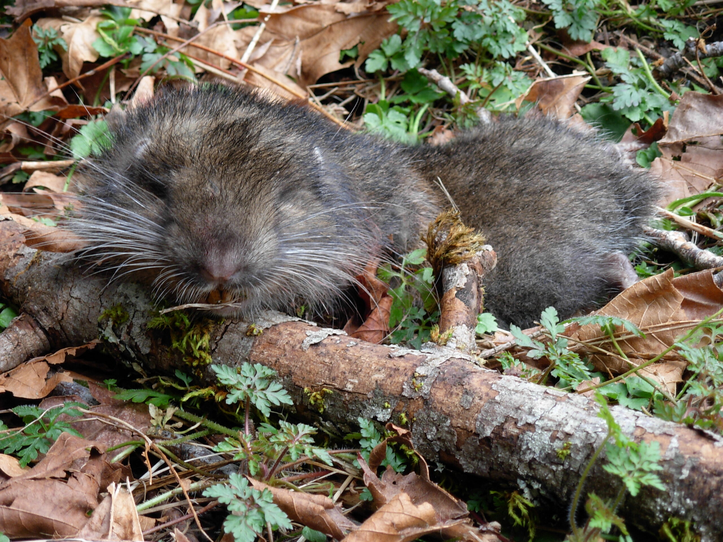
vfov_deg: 12.1
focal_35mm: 122
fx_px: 2548
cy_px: 271
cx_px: 362
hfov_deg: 16.1
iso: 79
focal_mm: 20.2
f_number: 4.3
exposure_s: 1/17.9
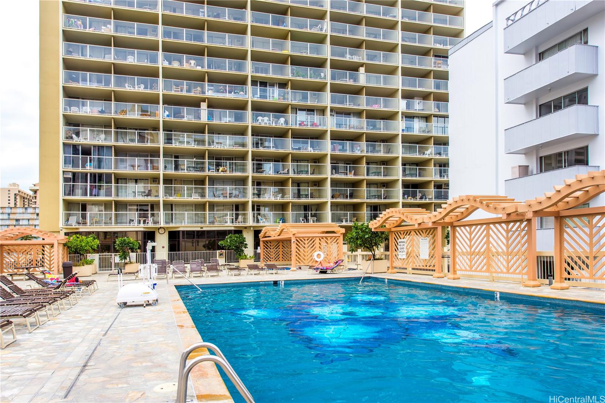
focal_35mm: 24
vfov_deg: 53.1
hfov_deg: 73.7
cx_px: 302
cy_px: 202
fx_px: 403
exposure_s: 1/200
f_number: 8
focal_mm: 24
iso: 100
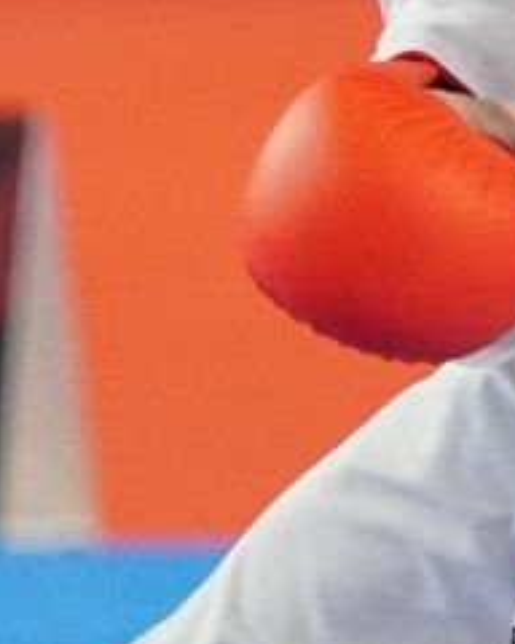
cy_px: -711
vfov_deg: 1.4
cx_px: 1250
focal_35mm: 1373
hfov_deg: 1.1
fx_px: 26159
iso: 3200
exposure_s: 1/2000
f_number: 2.8
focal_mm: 130
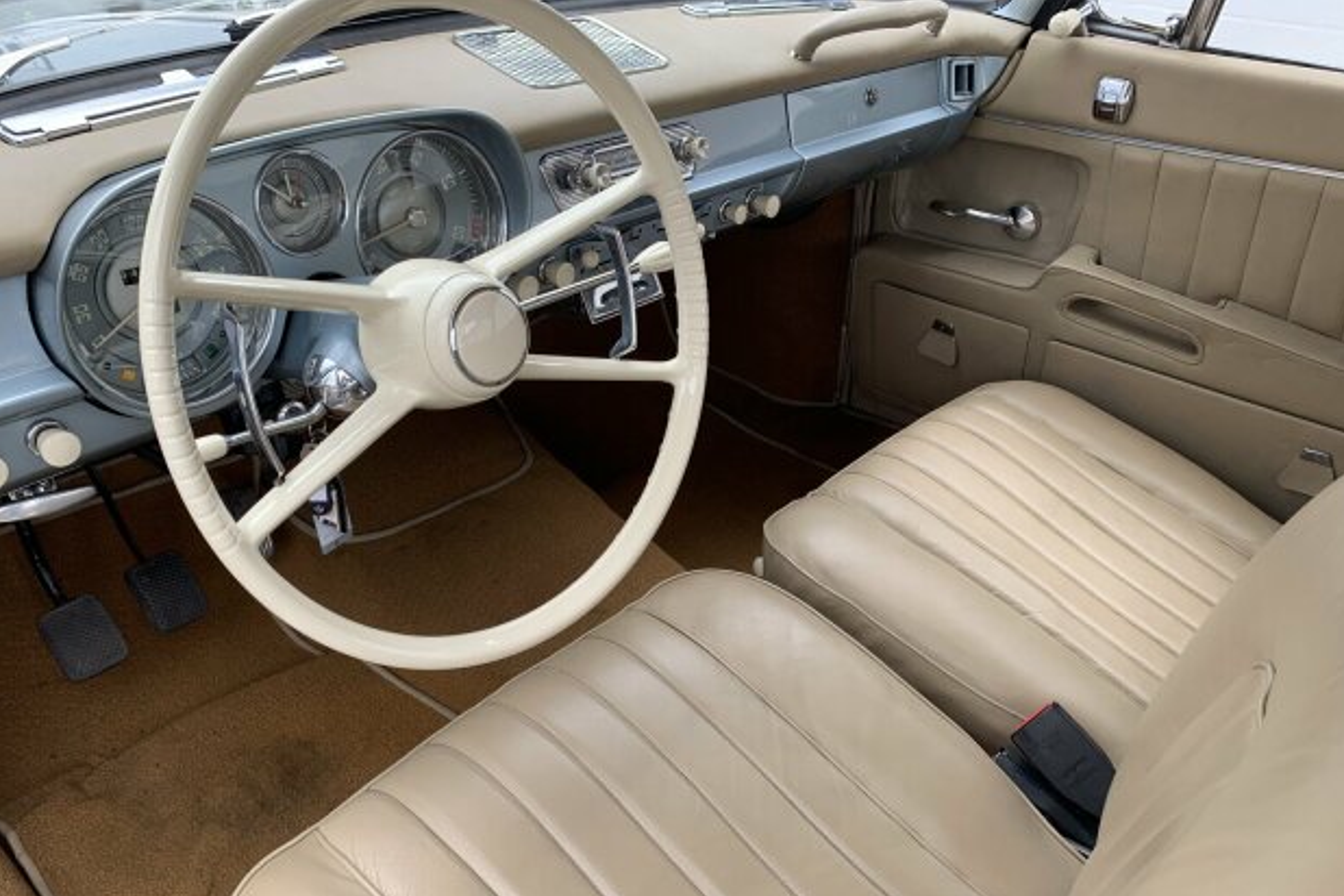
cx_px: 659
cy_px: 520
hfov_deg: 65.5
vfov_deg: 46.2
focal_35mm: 28
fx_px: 1045
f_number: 1.8
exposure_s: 1/276
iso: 25
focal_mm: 4.25
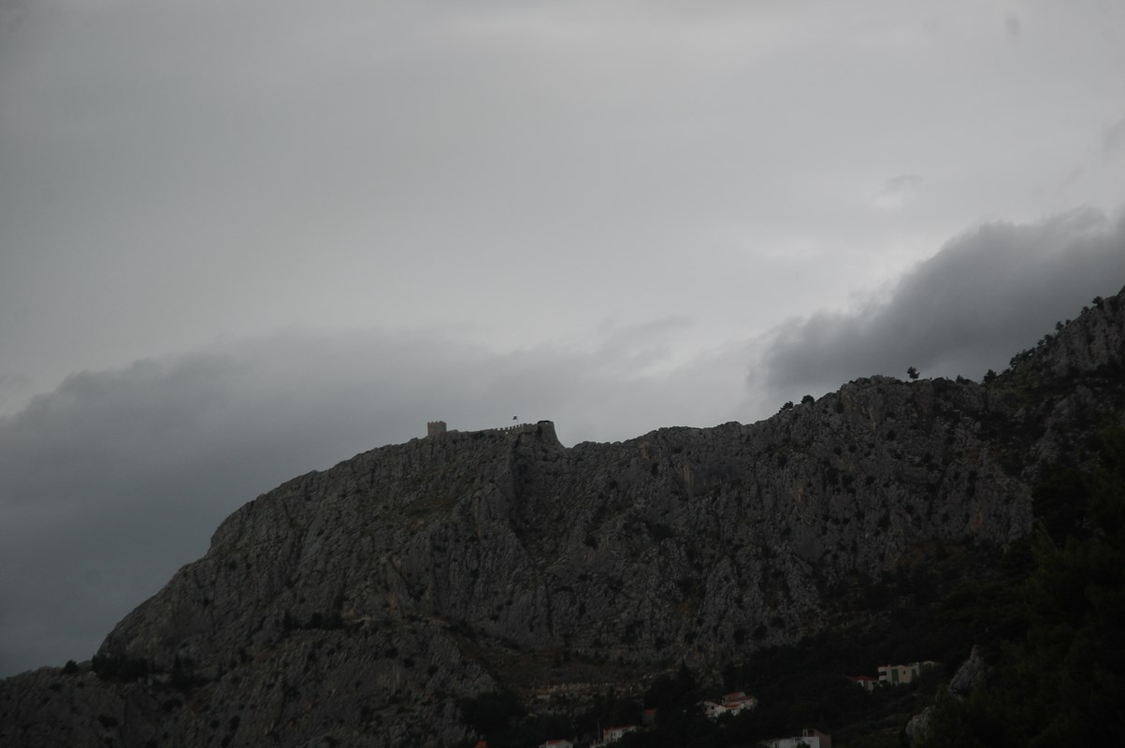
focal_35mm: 105
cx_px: 562
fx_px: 3278
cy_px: 374
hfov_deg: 19.5
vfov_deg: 13.0
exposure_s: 1/500
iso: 320
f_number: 5.6
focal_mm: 70
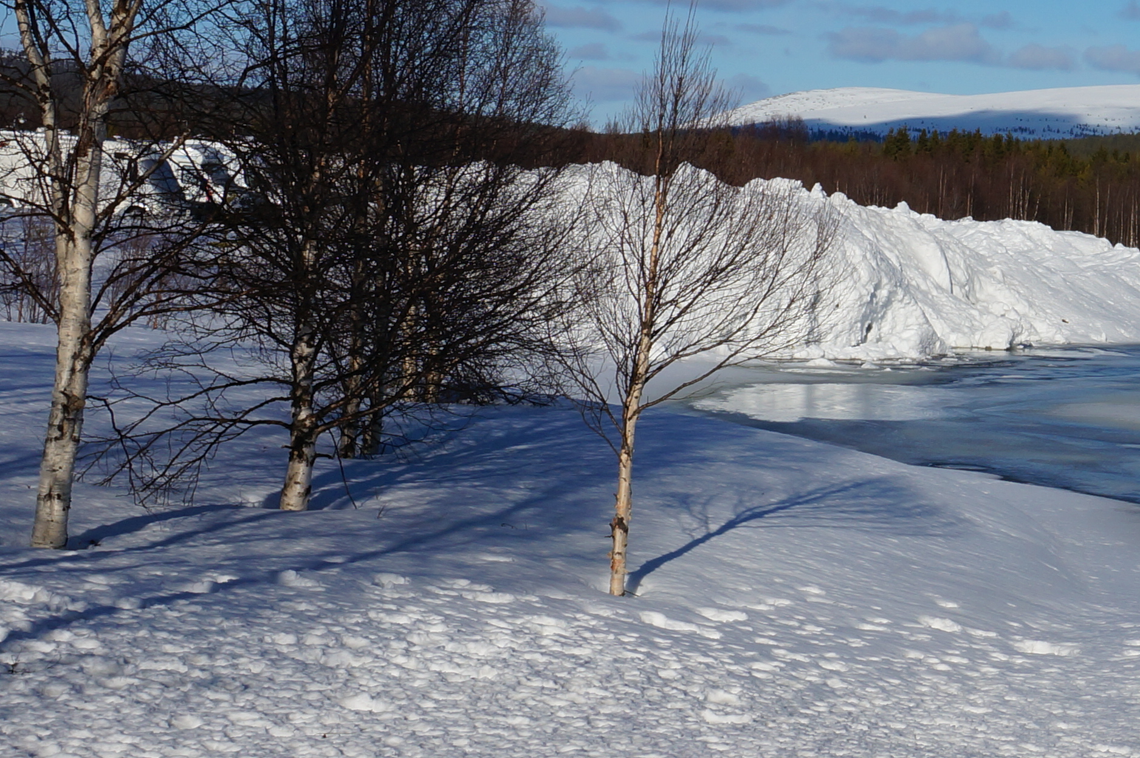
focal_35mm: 90
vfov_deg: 15.0
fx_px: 2857
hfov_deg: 21.6
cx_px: 1186
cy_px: 160
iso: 100
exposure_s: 1/250
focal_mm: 23
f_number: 13
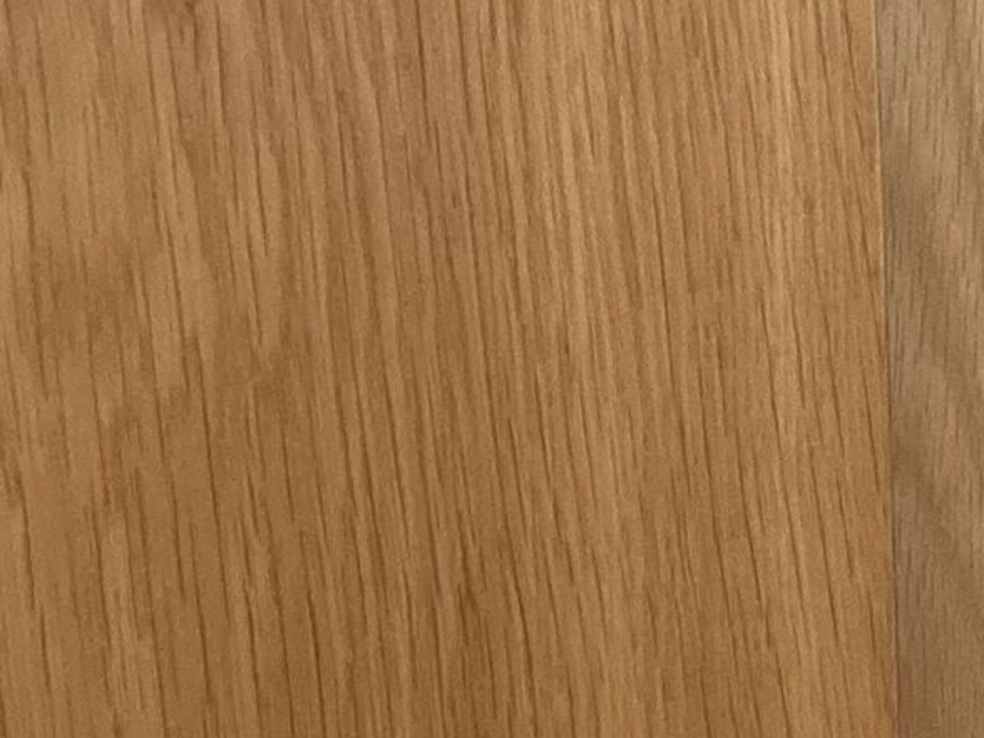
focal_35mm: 135
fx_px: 3838
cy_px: 313
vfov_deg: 11.0
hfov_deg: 13.1
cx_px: 1812
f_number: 2.4
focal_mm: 3.3
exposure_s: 1/50
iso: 250
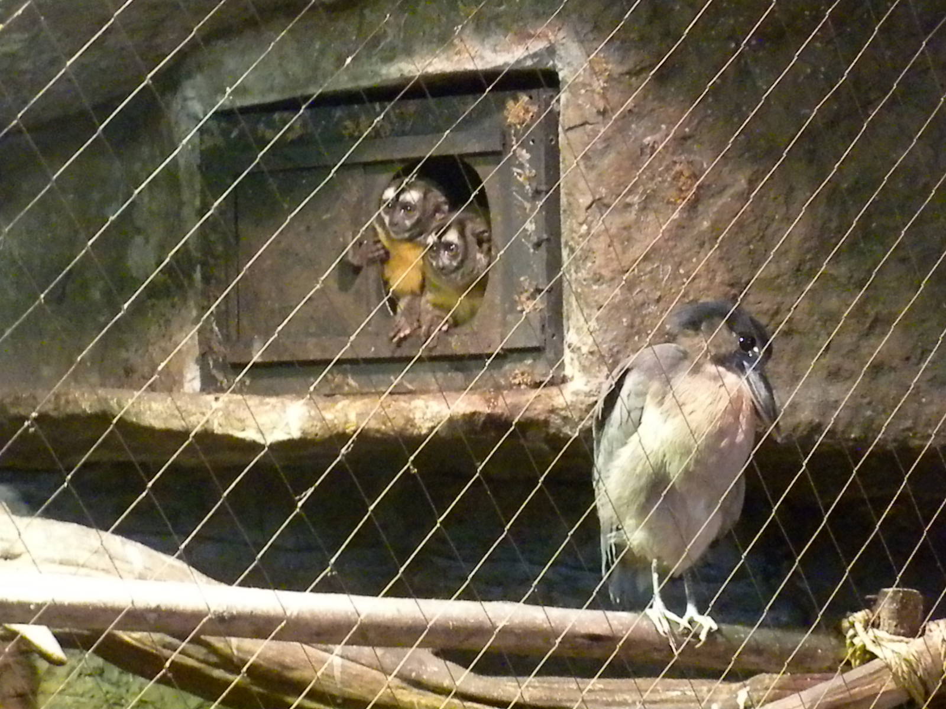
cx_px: 473
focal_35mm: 119
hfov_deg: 16.6
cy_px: 354
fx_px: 3252
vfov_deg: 12.5
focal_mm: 21
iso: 3200
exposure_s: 1/15.2
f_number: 5.1
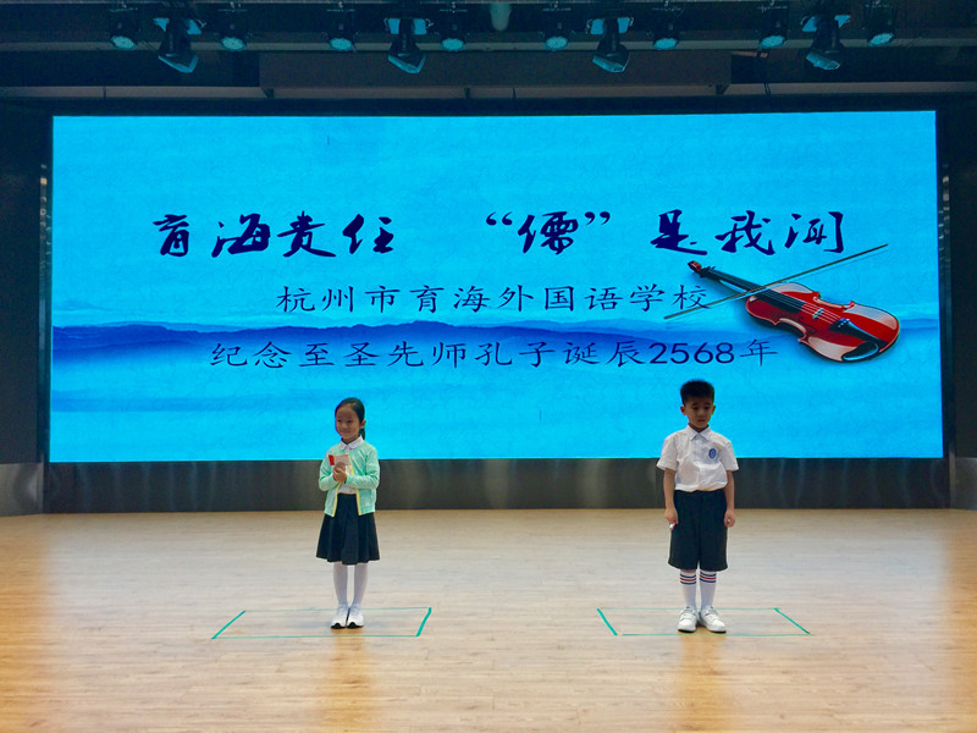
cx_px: 488
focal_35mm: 29
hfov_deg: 61.7
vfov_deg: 48.2
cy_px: 366
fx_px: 818
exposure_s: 1/33
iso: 32
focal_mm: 4.15
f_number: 2.2
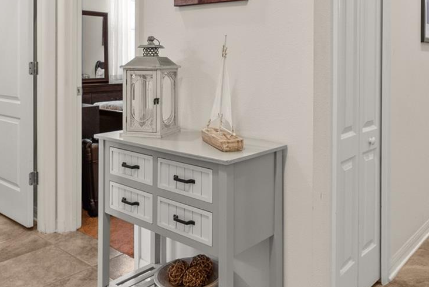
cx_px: 260
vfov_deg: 36.5
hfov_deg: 54.0
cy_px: 54
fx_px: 417
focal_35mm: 35
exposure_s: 1/10
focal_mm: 16
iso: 1600
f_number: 7.1
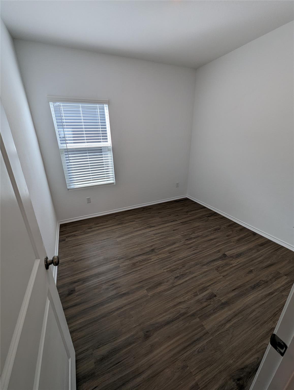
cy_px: 195
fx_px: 147
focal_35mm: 13
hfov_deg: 90.1
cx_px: 147
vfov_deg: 106.1
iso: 45
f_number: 2.2
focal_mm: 1.95
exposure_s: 1/149
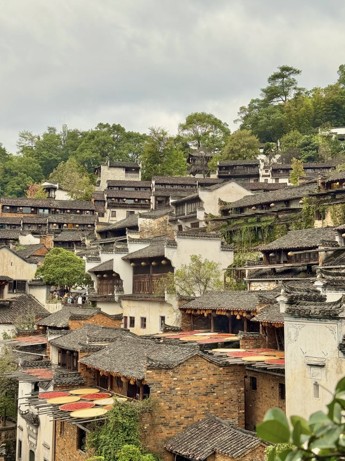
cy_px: 231
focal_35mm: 49
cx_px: 173
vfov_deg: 38.9
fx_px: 651
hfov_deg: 29.7
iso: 64
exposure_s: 1/356
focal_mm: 6.76
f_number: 1.78
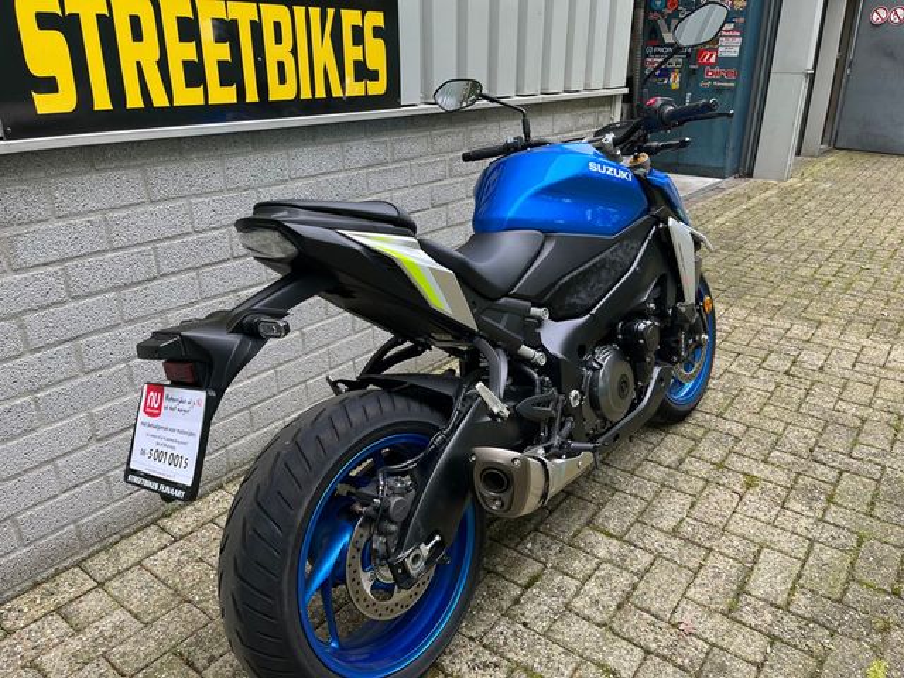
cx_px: 452
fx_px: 679
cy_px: 339
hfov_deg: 67.3
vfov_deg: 53.1
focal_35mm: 26
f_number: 1.6
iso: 40
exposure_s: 1/272
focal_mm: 5.1
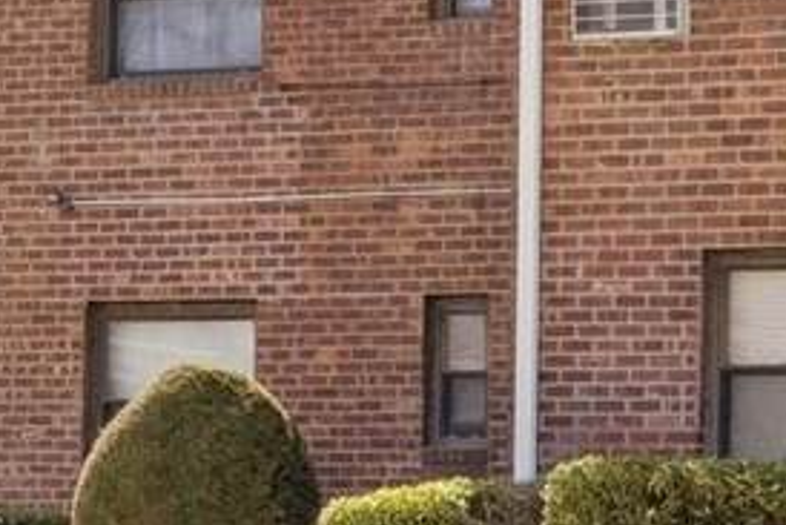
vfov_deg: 8.8
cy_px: 651
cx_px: 1360
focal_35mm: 154
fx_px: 3364
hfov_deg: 12.3
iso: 640
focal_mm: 22
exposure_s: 1/1000
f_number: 11
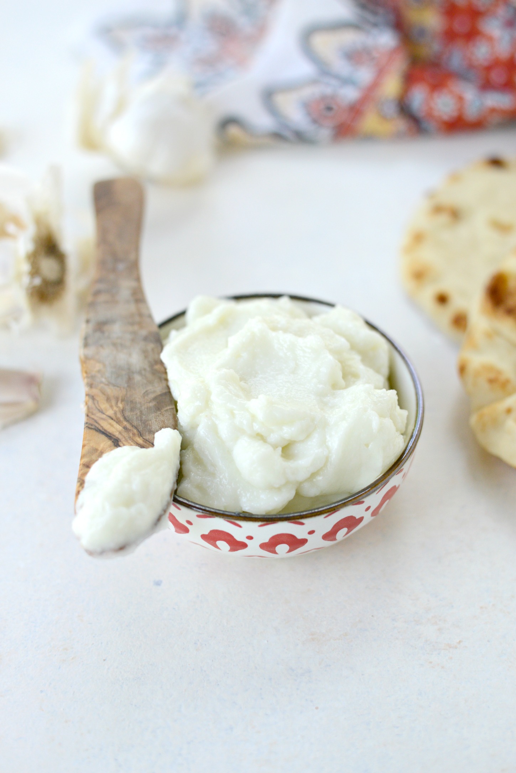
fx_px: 1074
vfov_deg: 39.6
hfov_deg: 27.0
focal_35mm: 50
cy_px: 386
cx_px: 258
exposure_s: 1/800
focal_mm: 50
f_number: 3.2
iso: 1100
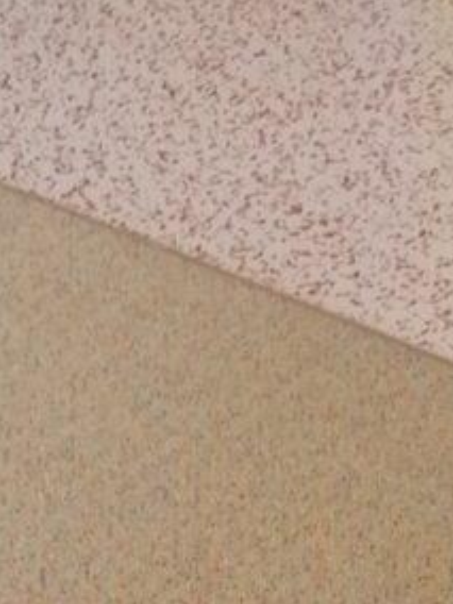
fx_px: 2652
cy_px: 1391
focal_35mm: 152
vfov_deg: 11.1
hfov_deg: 9.7
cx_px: 387
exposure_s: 1/50
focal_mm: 4.75
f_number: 1.8
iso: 80
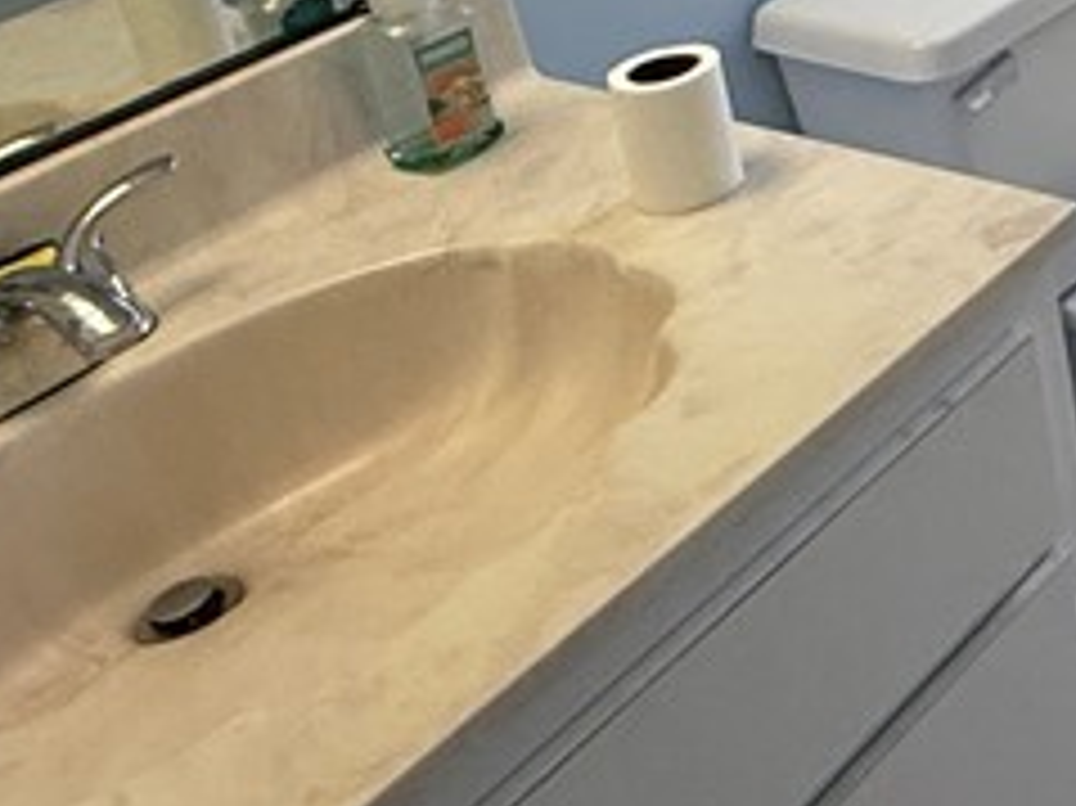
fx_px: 1864
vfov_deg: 22.0
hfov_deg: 25.5
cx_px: 1544
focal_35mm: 60
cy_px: -230
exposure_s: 1/120
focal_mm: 2.22
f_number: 2.2
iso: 200
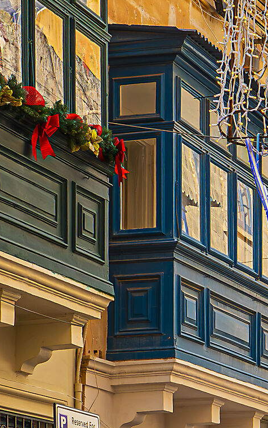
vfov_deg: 16.4
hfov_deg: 10.2
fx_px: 1483
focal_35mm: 127
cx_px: 308
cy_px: 298
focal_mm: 19
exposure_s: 1/320
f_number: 6.3
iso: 200
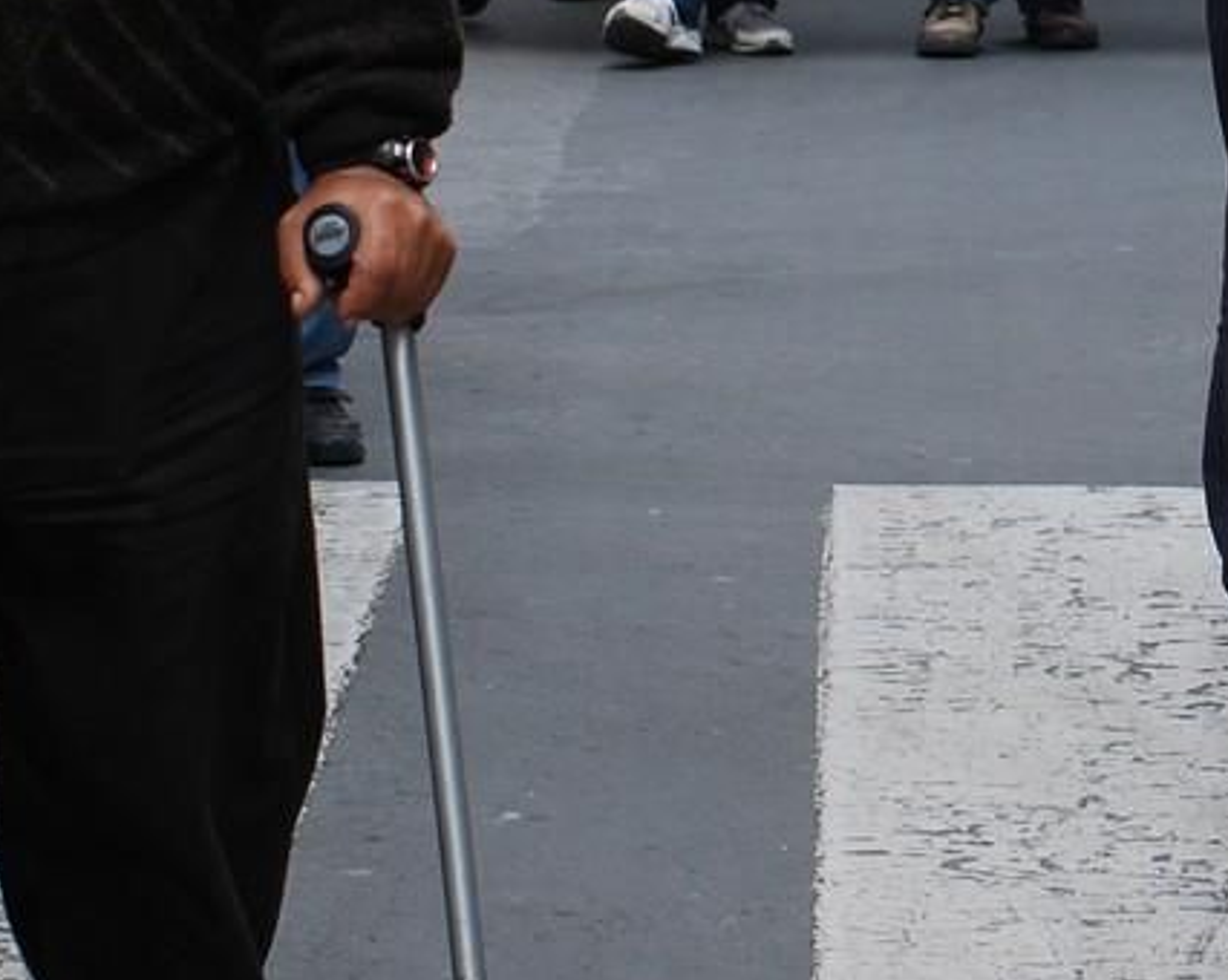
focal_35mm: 297
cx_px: 1456
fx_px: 10784
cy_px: -172
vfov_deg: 5.2
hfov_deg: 6.5
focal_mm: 70
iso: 200
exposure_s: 1/125
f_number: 8
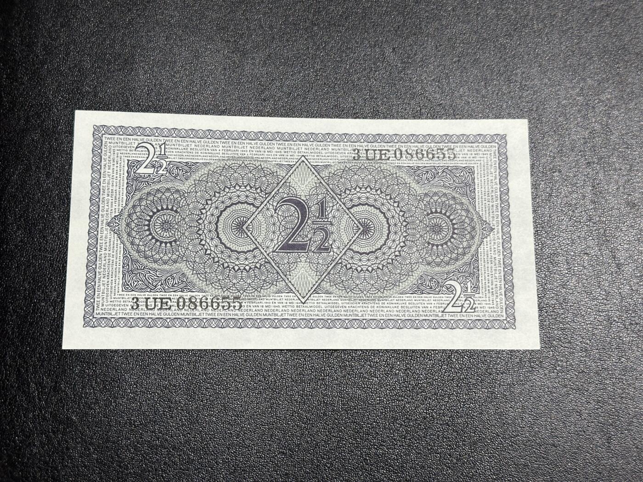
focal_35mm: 48
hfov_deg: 39.7
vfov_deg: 30.3
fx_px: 892
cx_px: 322
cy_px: 241
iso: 125
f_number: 1.78
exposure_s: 1/50
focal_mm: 6.86
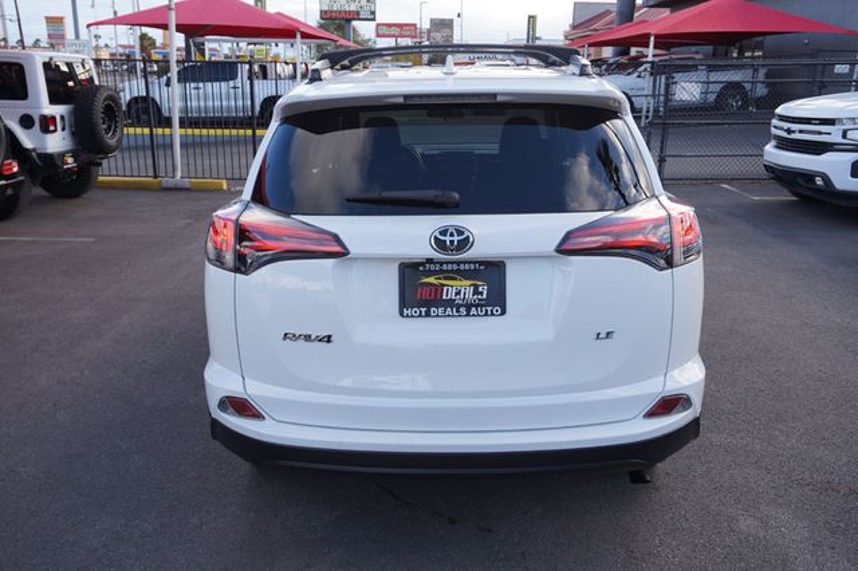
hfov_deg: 62.0
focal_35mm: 30
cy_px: 286
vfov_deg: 43.6
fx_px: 715
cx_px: 429
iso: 100
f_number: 6.3
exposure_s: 1/80
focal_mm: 20
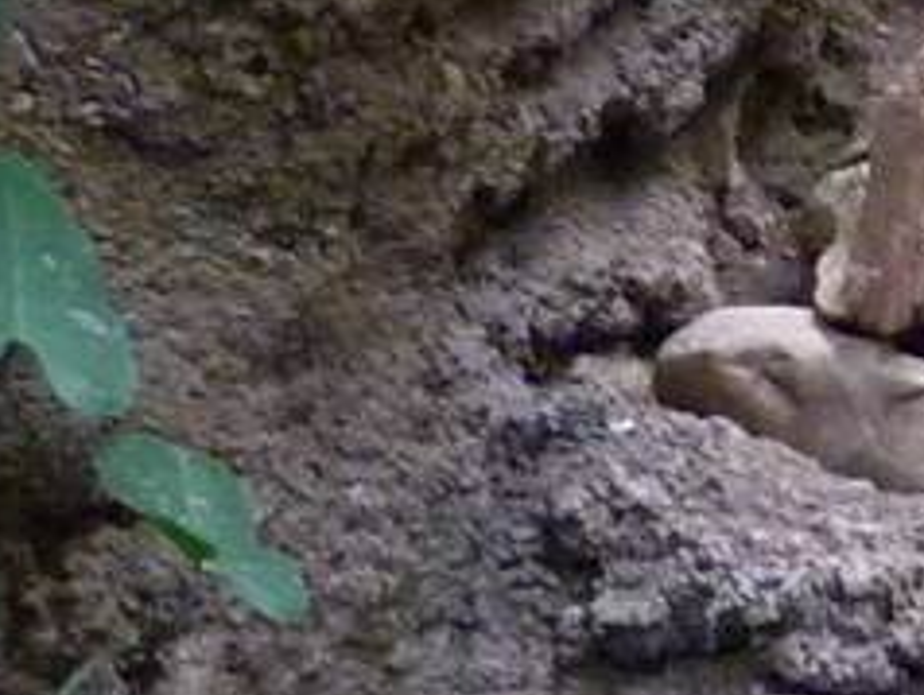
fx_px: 4489
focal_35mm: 168
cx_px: 1821
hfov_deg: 10.8
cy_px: -1200
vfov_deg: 7.9
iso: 400
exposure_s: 1/60
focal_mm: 4.1
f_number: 3.3
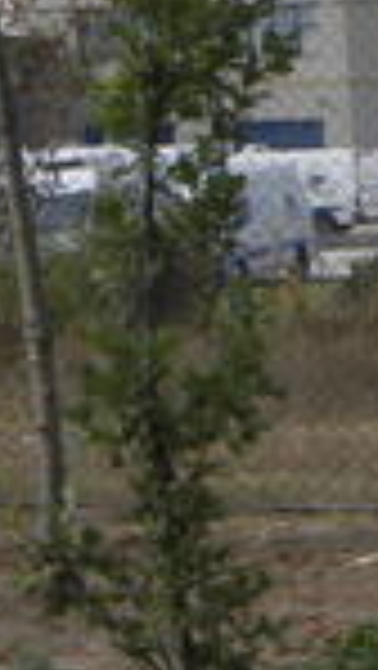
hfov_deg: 5.7
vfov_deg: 10.9
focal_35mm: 196
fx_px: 3487
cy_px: 683
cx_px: 1238
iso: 64
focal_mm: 7.59
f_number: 5.6
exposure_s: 1/320
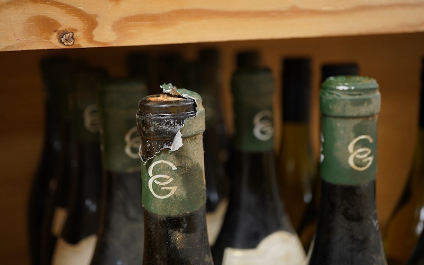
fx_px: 532
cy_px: 125
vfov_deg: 28.0
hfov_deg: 43.5
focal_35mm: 46
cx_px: 212
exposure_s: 1/125
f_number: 5.6
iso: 1250
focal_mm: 30
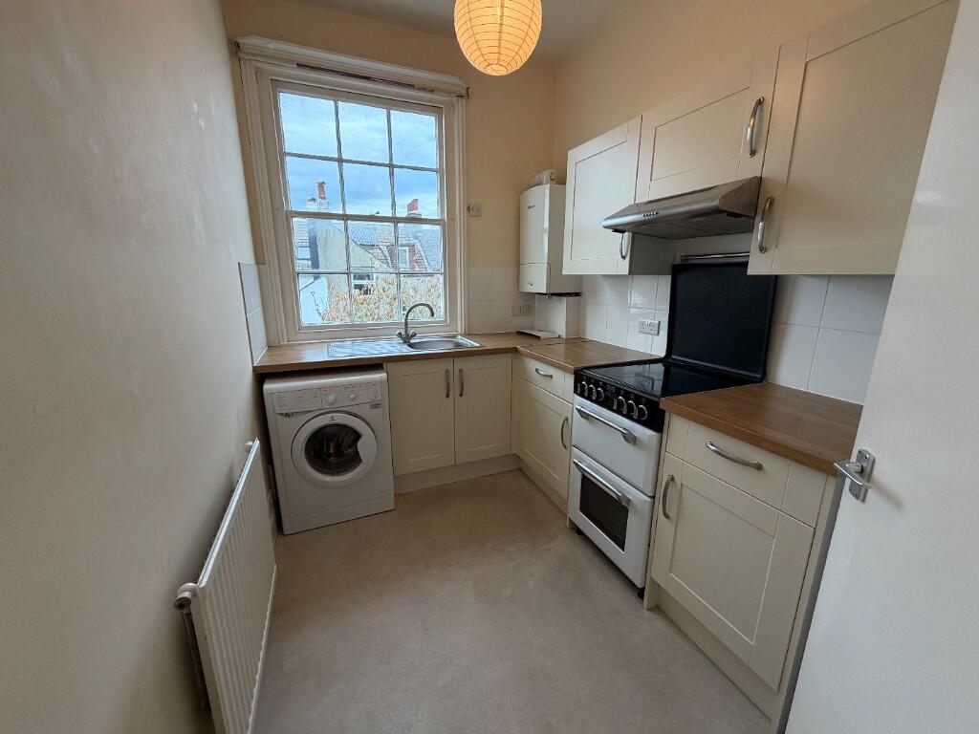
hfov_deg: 102.1
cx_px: 490
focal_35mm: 14
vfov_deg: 85.7
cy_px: 367
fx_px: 396
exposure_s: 1/121
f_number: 2.2
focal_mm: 2.22
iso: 200
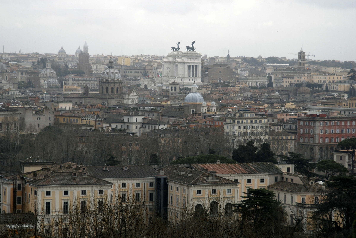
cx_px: 178
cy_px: 119
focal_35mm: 142
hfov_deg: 14.4
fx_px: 1411
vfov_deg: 9.7
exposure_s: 1/200
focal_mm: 95
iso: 100
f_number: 6.3
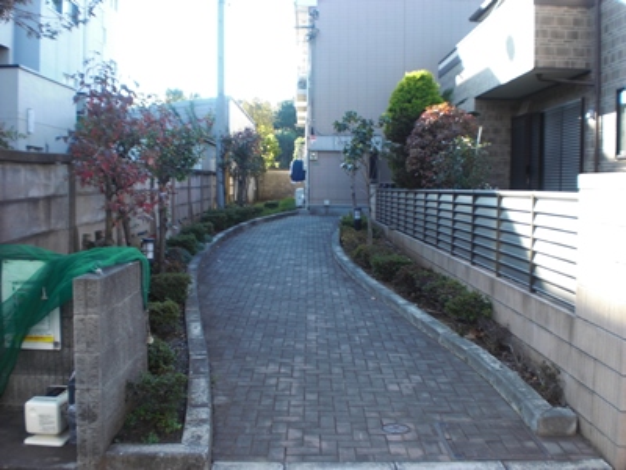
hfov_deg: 49.0
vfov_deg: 37.7
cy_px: 235
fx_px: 687
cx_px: 313
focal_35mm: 38
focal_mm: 6.3
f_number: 3.1
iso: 64
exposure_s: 1/100
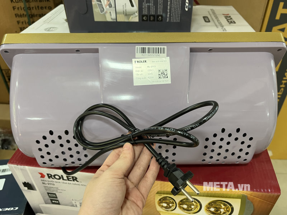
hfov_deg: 67.3
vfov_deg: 53.1
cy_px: 108
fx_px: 216
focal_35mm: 26
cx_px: 144
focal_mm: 5.1
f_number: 1.6
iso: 200
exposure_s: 1/50
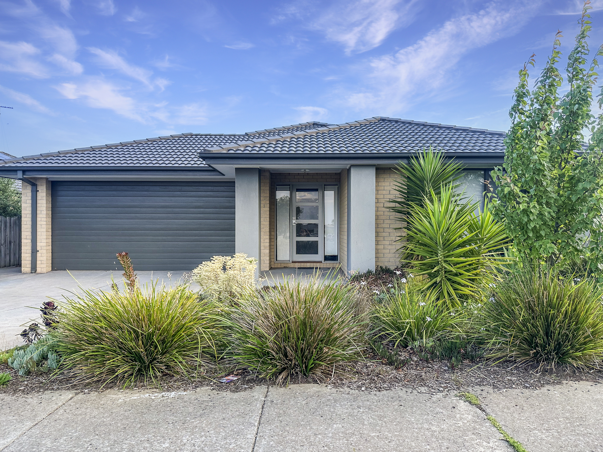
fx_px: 418
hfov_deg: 71.6
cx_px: 302
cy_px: 226
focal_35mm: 24
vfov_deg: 56.8
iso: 80
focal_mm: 6.86
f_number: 1.78
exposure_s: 1/1949
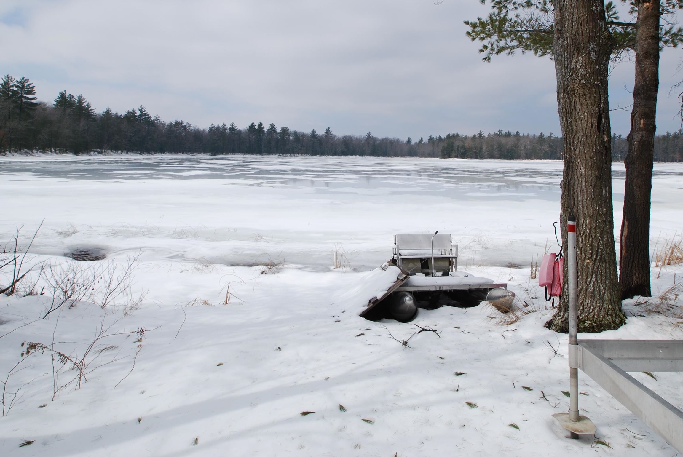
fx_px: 456
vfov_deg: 52.6
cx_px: 387
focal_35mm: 24
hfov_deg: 73.3
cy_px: 166
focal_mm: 12
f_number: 9
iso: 100
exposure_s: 1/320
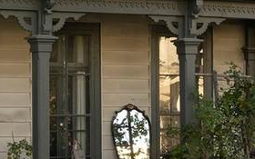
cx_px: -26
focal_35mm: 154
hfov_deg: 13.3
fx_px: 1070
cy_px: -41
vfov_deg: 8.4
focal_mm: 33
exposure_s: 1/80
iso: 800
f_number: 16
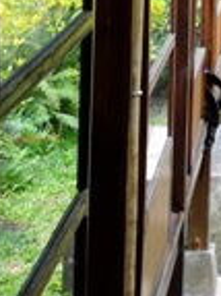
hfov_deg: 8.7
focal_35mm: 151
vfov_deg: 12.3
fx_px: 1287
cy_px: -182
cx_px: 570
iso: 50
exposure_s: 1/123
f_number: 1.8
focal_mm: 3.95
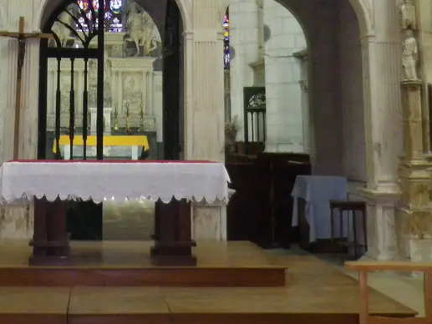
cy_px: -12
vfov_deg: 21.7
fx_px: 811
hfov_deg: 29.4
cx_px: 114
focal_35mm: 65
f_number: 3.2
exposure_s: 1/50
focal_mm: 5
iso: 250
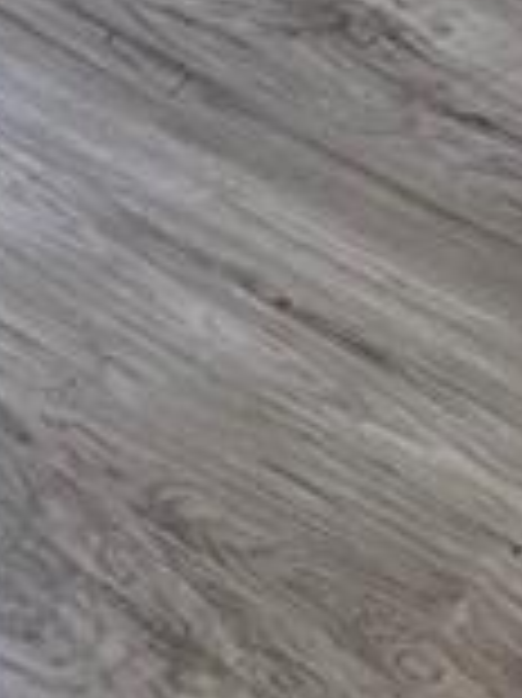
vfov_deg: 9.4
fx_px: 3745
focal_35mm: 186
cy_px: -1049
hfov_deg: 7.0
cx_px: 1670
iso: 64
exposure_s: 1/230
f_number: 1.78
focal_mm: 6.86
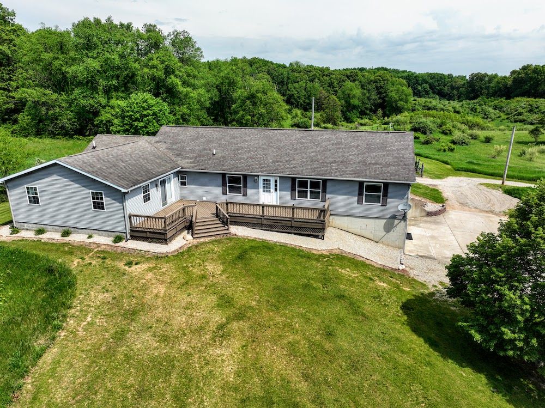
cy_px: 204
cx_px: 272
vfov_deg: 56.8
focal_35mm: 24
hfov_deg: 71.6
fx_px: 378
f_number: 2.8
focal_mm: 12.29
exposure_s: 1/1600
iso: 100
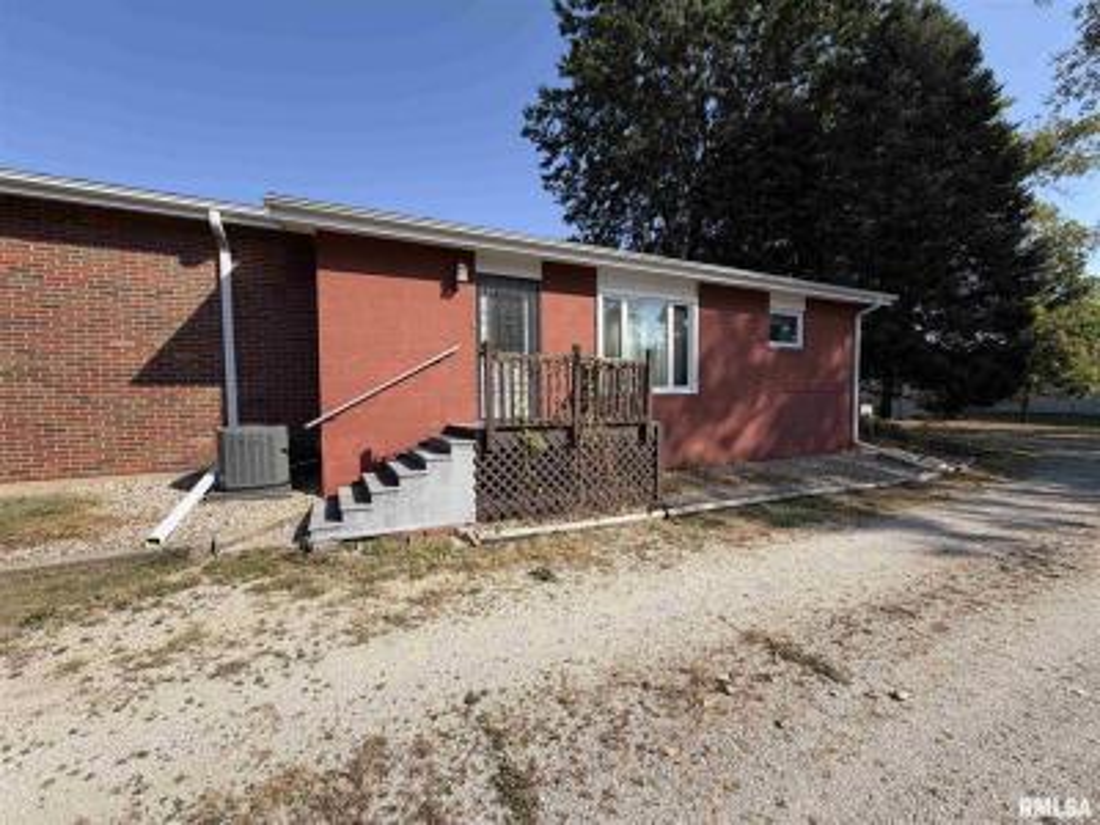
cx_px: 550
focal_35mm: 14
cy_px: 412
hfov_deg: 102.1
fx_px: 445
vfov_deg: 85.7
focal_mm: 2.22
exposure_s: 1/770
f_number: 2.2
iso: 25
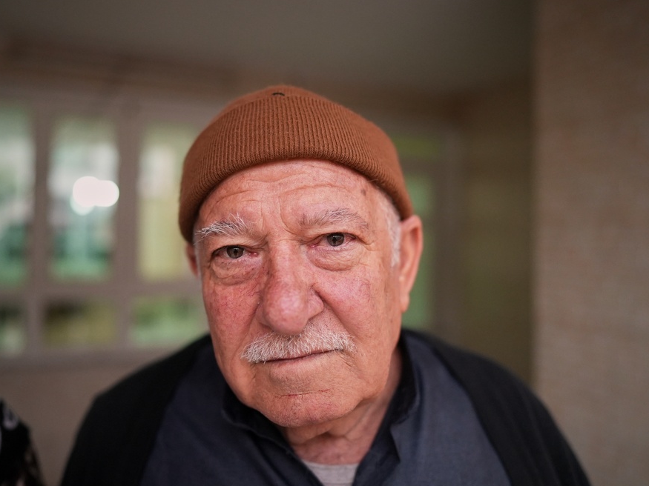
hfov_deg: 65.3
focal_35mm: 27
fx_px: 506
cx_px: 310
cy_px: 246
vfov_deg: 51.3
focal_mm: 24
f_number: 1.4
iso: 2500
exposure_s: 1/200
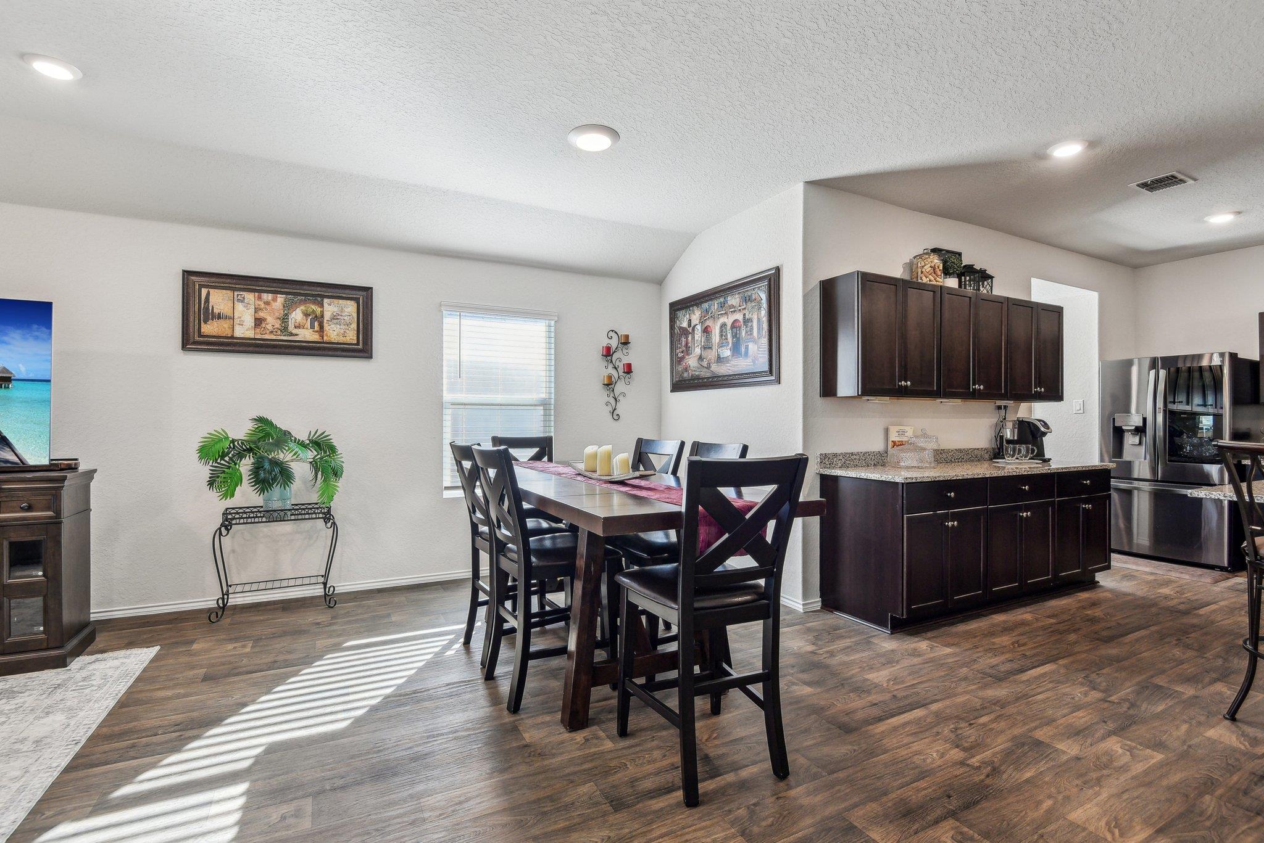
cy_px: 422
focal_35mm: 16
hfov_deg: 96.7
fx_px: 562
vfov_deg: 73.8
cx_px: 632
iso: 1250
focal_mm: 16
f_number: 8
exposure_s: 1/15
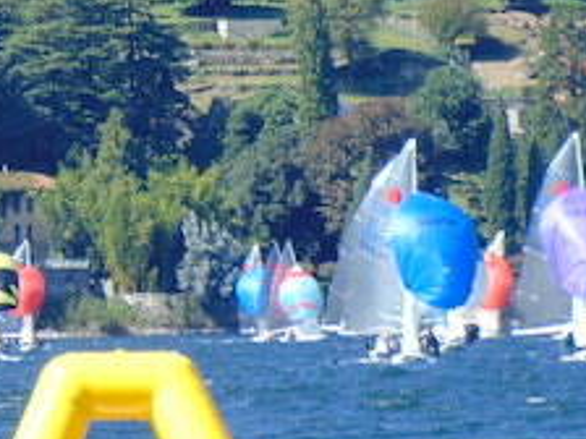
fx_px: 12290
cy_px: 86
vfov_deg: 2.0
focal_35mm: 726
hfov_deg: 2.7
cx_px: -144
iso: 80
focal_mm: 36.4
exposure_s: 1/320
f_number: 4.1
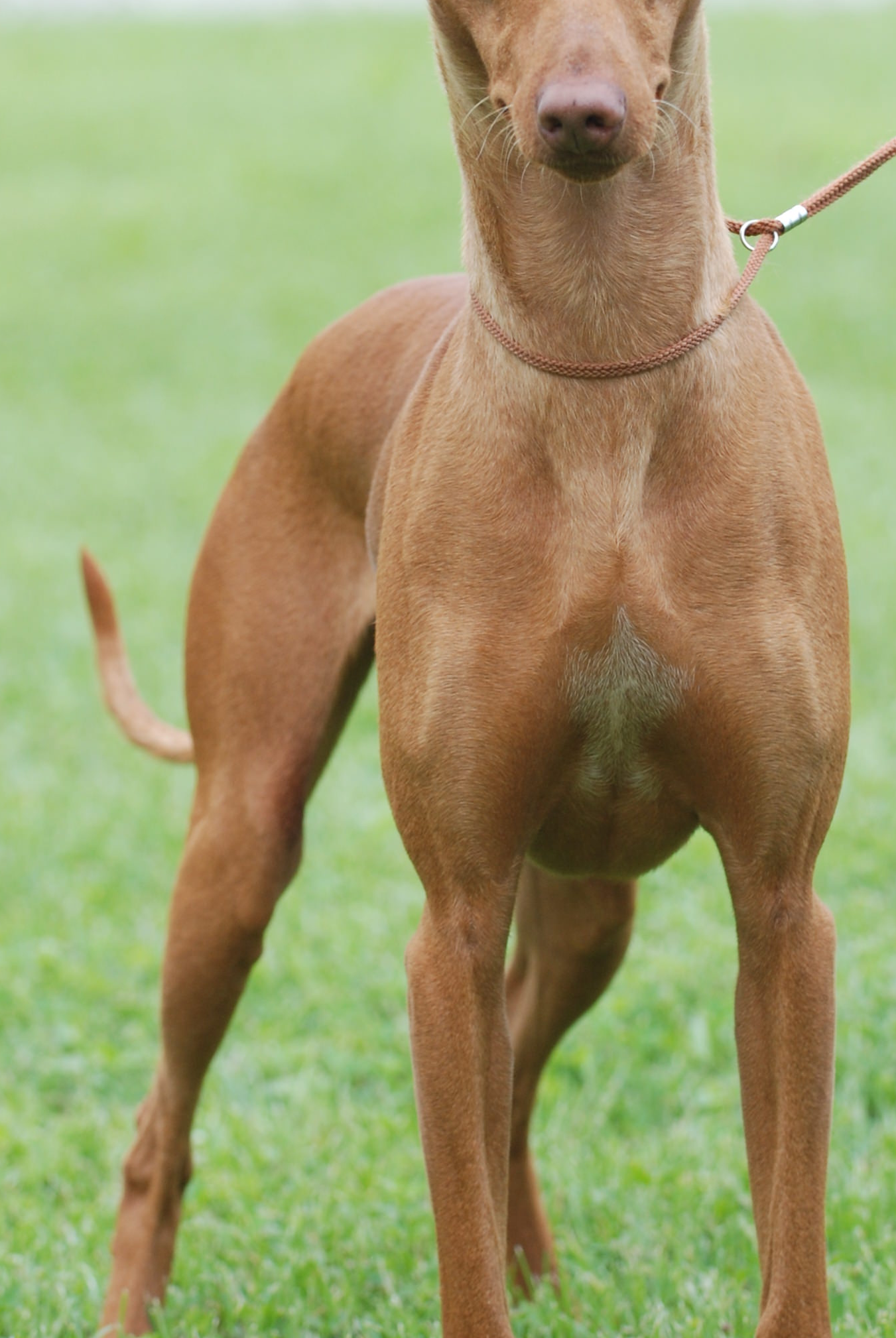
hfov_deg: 4.9
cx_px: 442
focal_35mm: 282
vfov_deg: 7.3
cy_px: 505
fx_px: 10497
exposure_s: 1/320
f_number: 4.5
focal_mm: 98
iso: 200
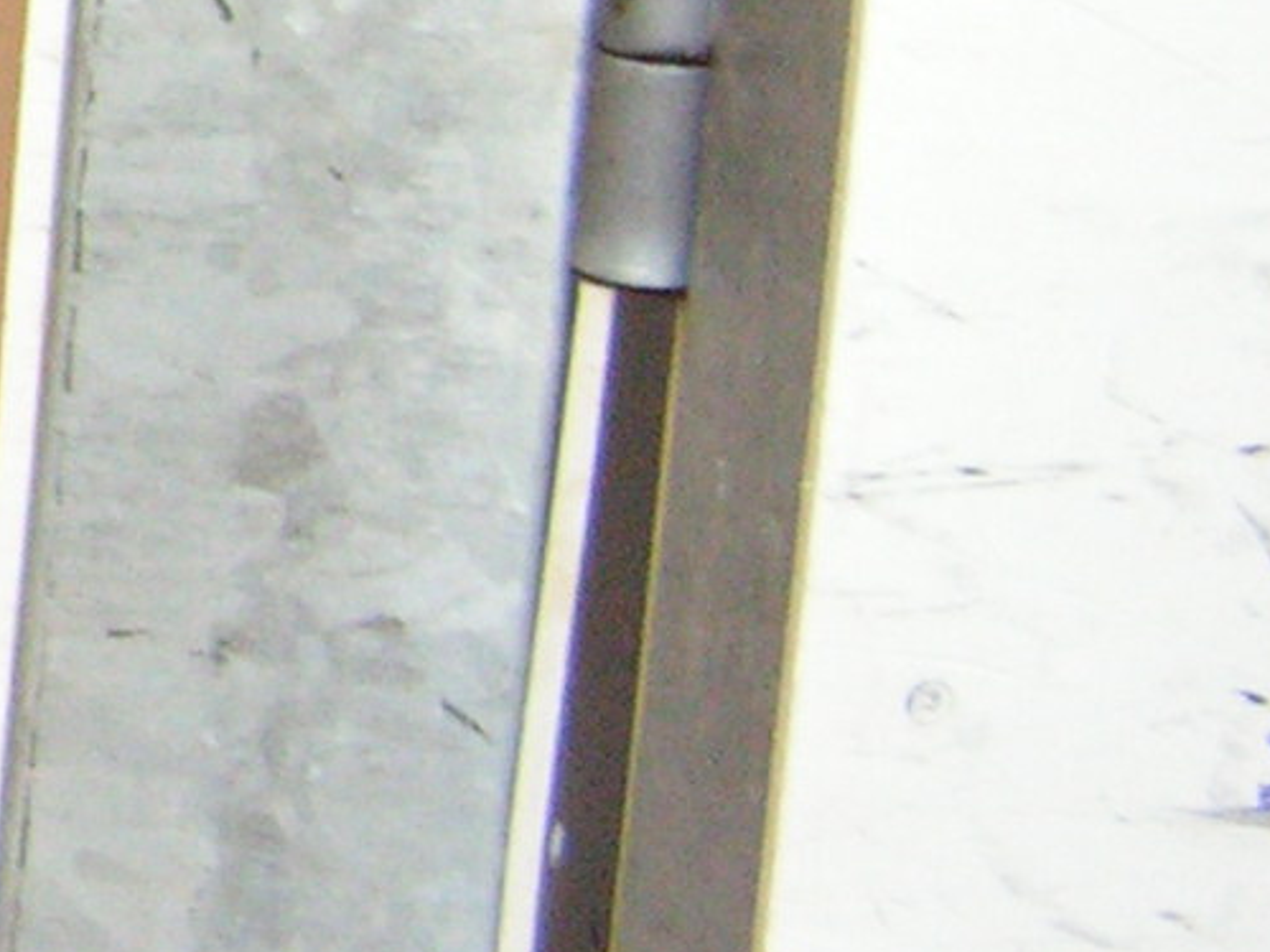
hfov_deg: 10.3
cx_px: -1512
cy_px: -428
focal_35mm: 173
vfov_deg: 8.4
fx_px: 6346
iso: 200
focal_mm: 6.3
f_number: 2.8
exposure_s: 1/50
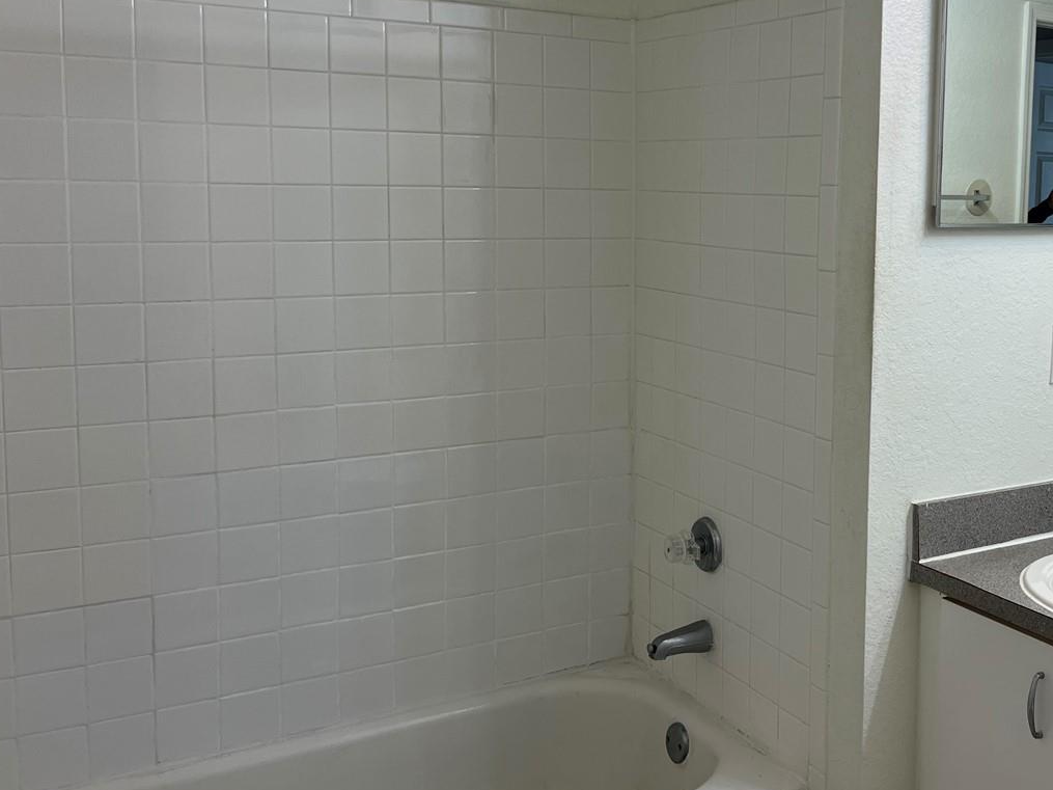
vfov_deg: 35.0
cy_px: 299
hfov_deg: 43.9
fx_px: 1247
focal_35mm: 41
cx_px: 822
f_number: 1.5
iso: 50
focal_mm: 5.7
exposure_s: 1/166
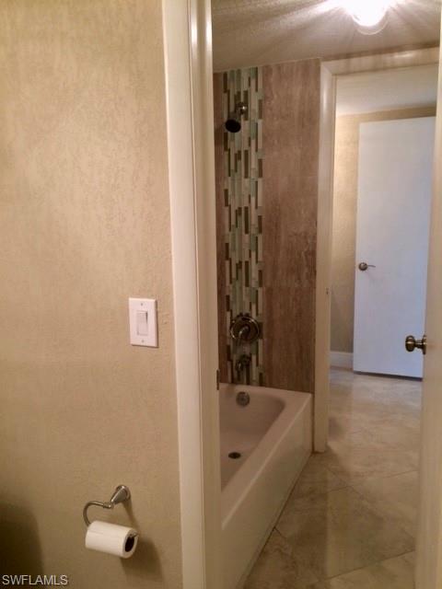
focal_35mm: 29
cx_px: 221
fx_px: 494
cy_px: 294
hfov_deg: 48.2
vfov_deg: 61.7
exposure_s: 1/30
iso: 80
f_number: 2.2
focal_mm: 4.15
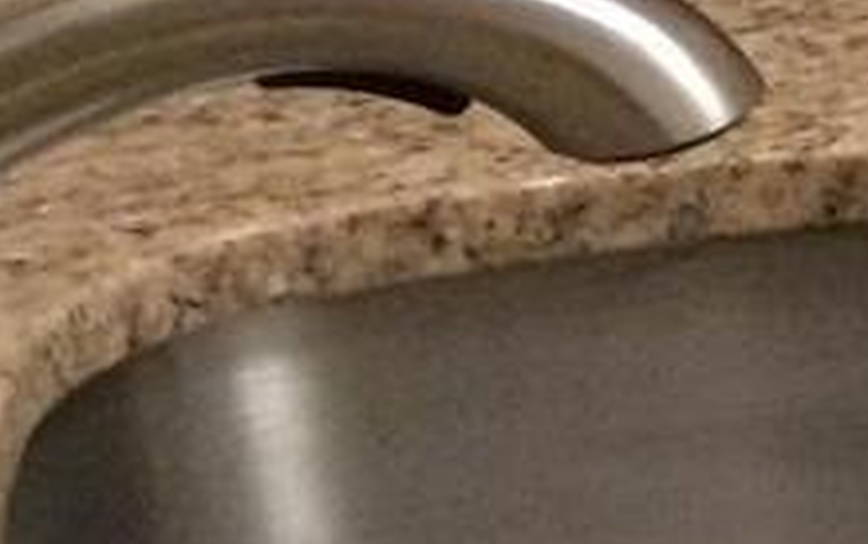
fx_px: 4760
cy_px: 319
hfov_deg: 9.0
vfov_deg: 6.5
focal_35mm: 201
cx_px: 2320
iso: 200
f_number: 2.2
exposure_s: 1/30
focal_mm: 4.15
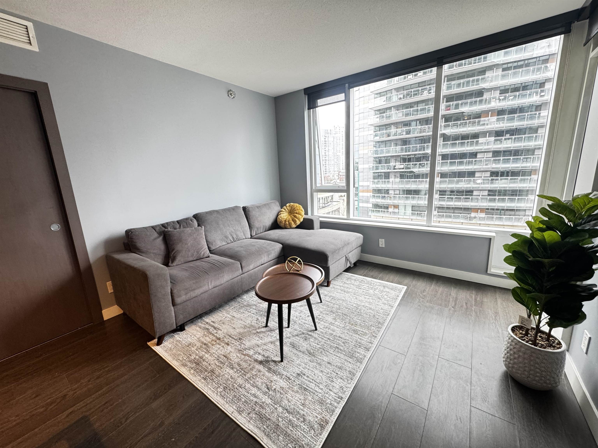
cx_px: 299
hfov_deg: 102.1
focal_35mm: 14
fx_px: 242
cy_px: 224
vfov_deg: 85.7
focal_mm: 2.22
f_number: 2.2
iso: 250
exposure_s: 1/60
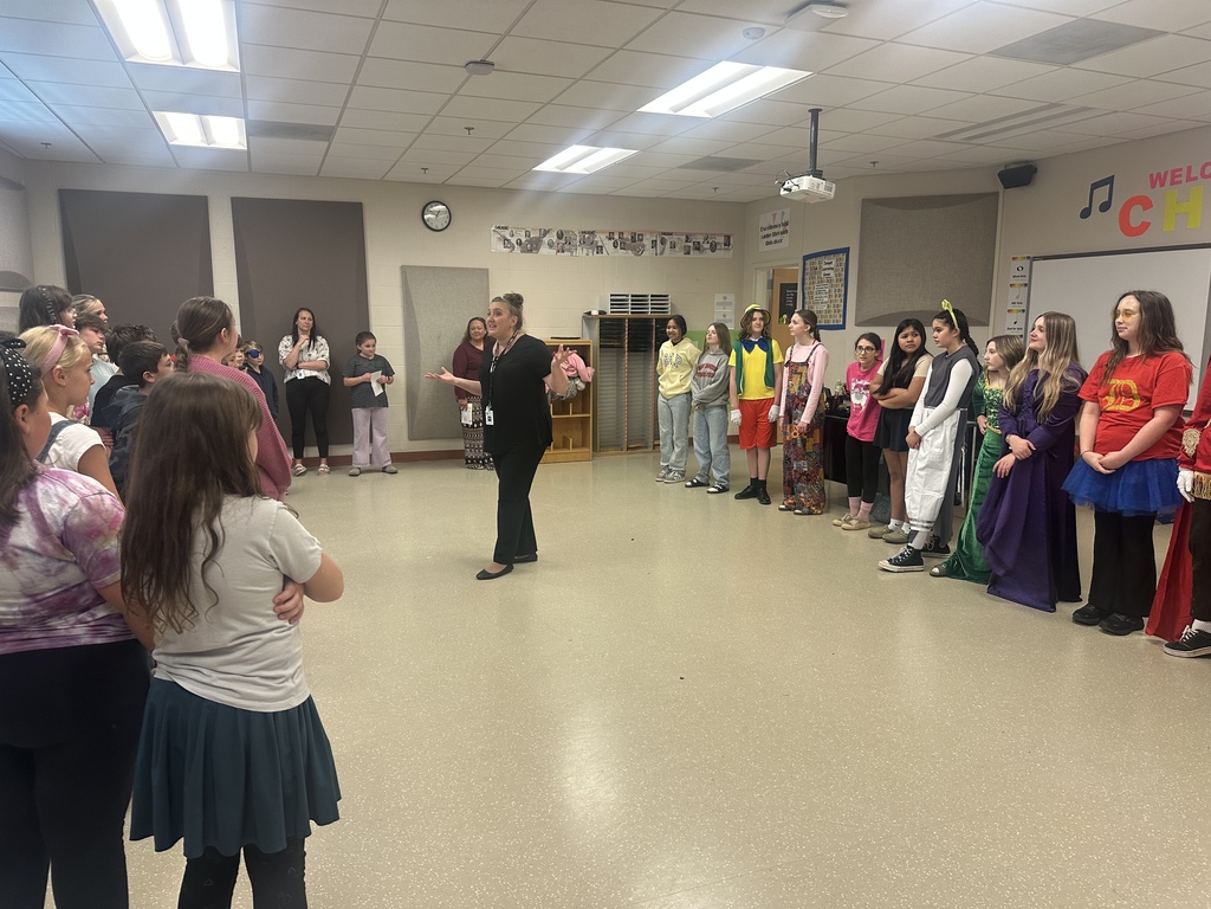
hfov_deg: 71.6
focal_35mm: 24
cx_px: 606
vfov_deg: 56.8
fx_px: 840
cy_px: 454
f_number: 1.78
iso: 125
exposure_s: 1/60
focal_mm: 6.86
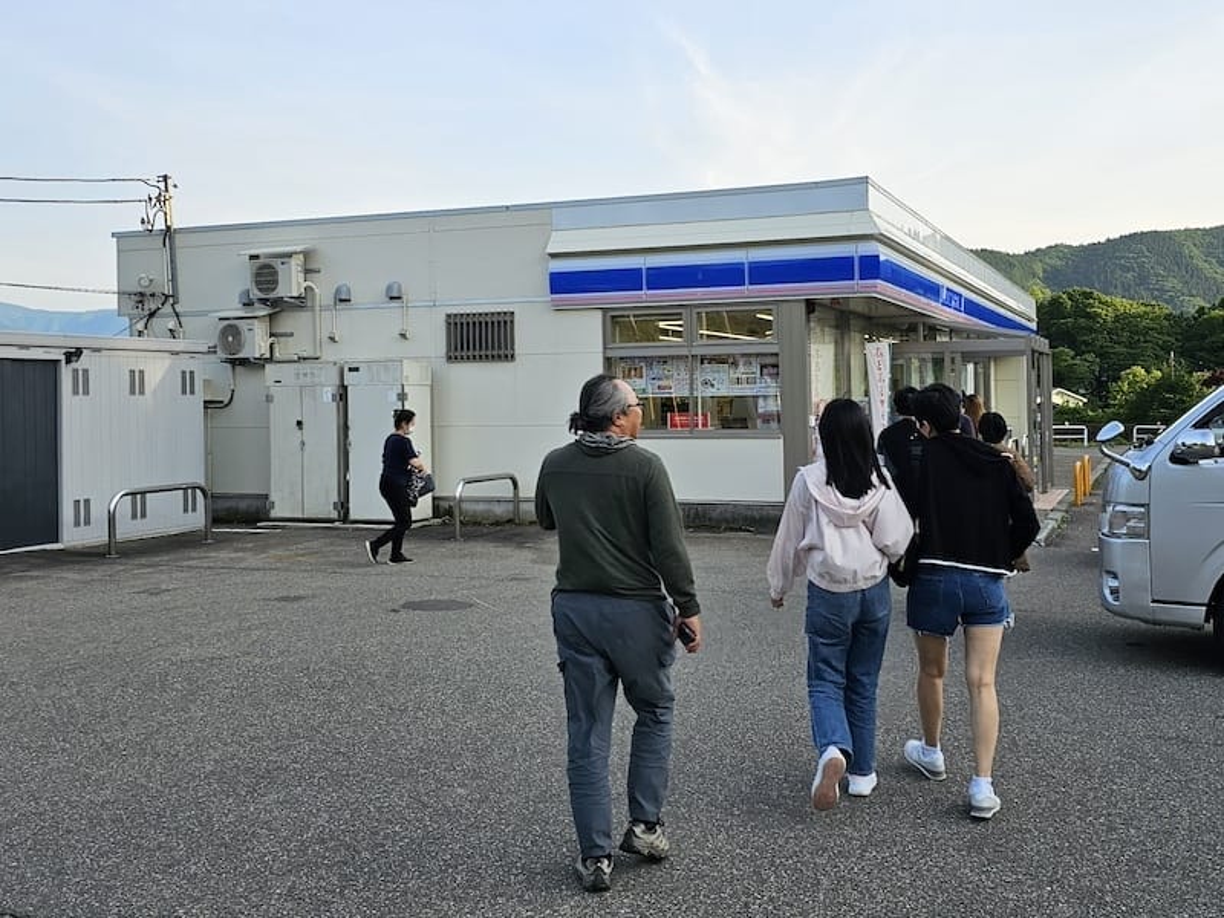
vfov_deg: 58.9
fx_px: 813
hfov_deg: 73.9
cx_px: 612
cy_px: 459
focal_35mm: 23
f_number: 1.7
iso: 16
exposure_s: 1/476
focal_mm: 6.3
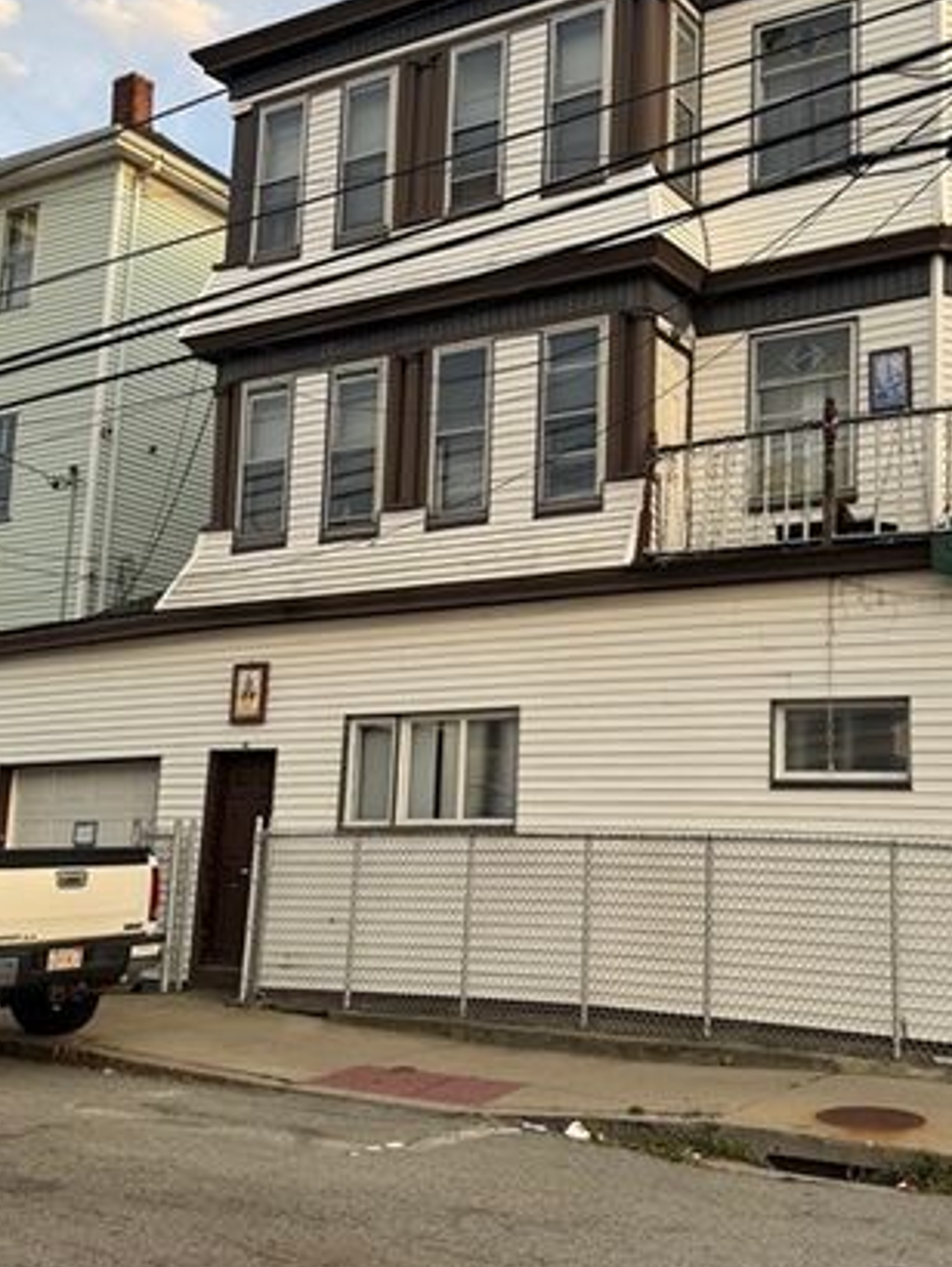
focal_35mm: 39
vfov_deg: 47.8
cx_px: 649
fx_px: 1429
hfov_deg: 36.4
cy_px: 638
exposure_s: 1/499
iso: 80
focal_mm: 6.76
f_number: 1.78
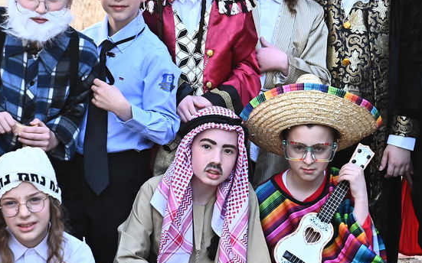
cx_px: 227
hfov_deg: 14.4
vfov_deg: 9.0
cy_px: 135
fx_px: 1667
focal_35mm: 145
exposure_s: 1/200
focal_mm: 56
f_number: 5.6
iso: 400
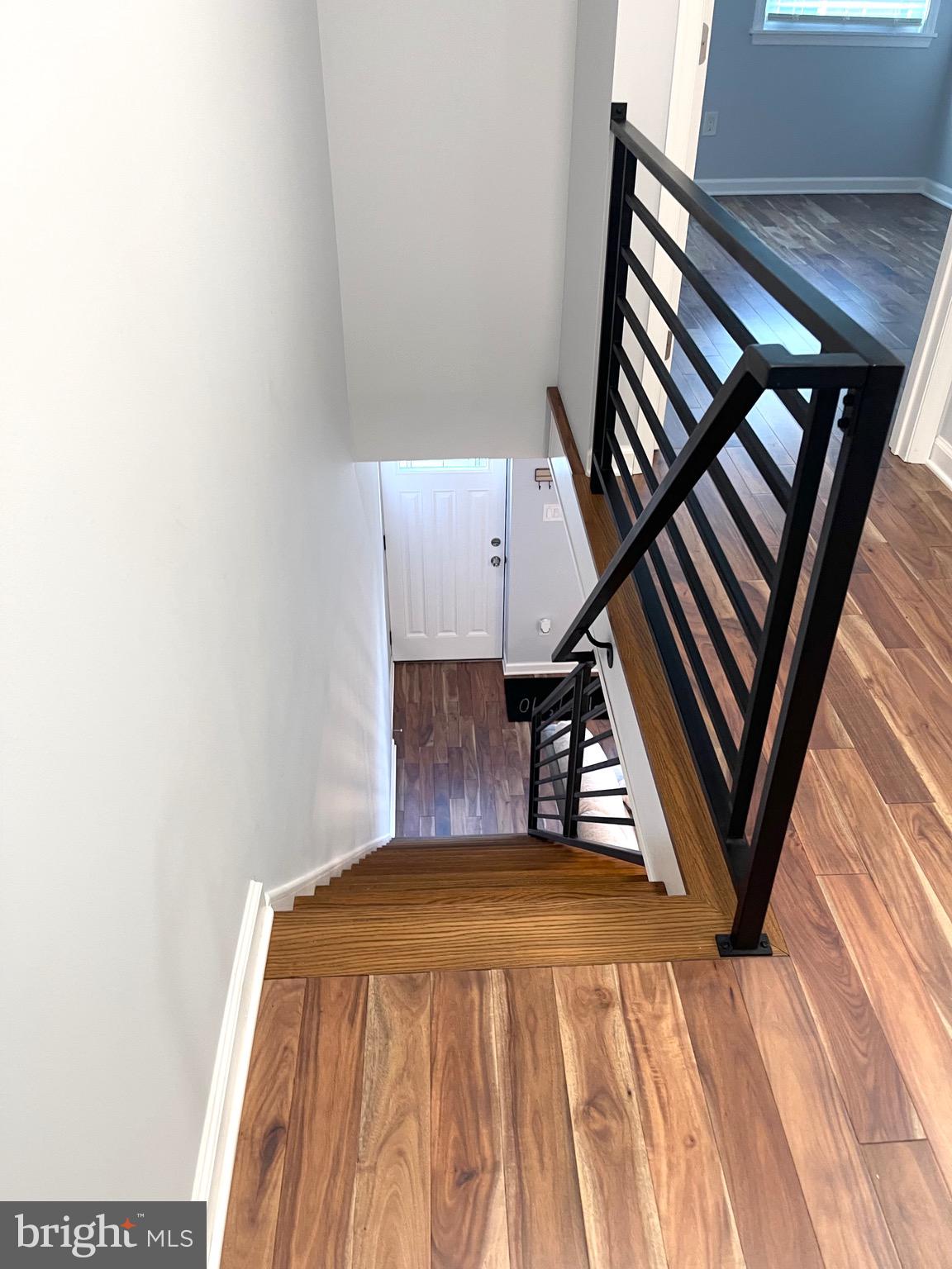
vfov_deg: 67.3
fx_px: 953
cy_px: 634
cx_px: 476
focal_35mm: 26
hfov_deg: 53.1
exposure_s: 1/41
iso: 160
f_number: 1.6
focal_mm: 5.1
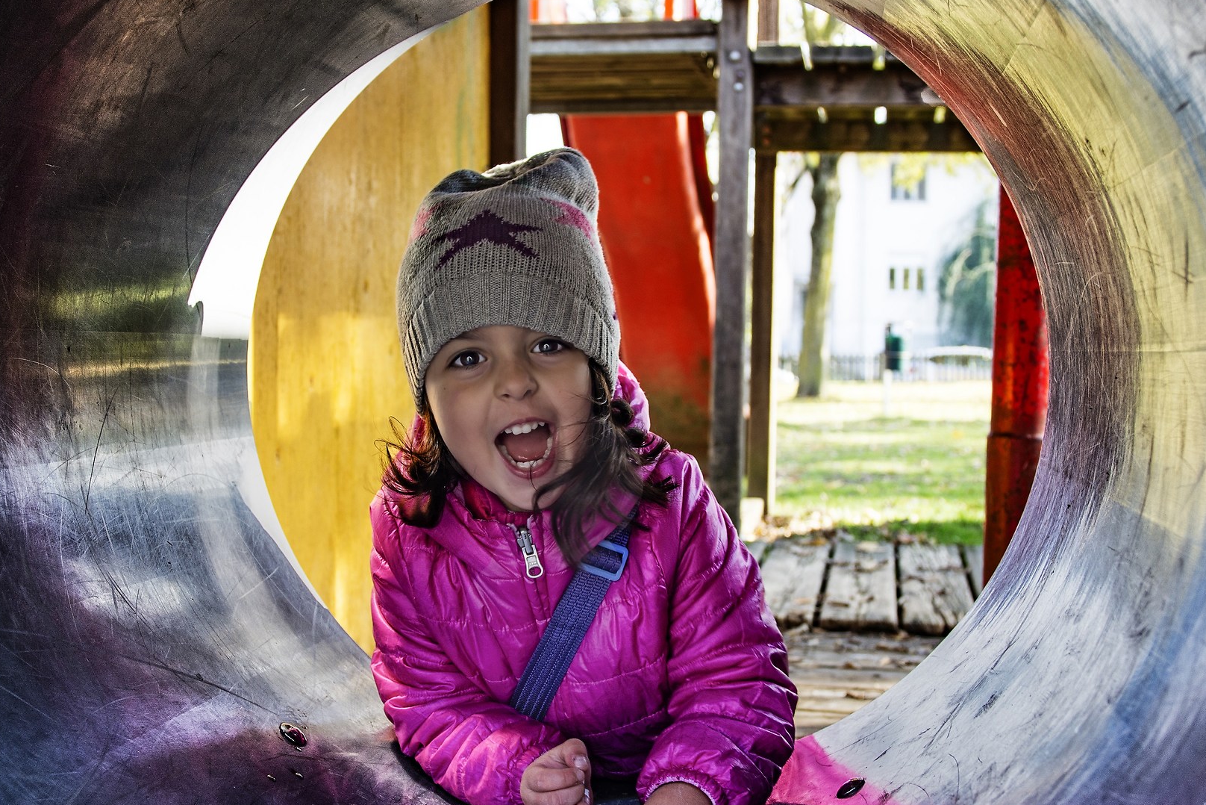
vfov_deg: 27.5
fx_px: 1642
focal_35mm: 49
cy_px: 403
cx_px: 551
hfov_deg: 40.3
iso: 100
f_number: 4
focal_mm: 22
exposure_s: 1/60
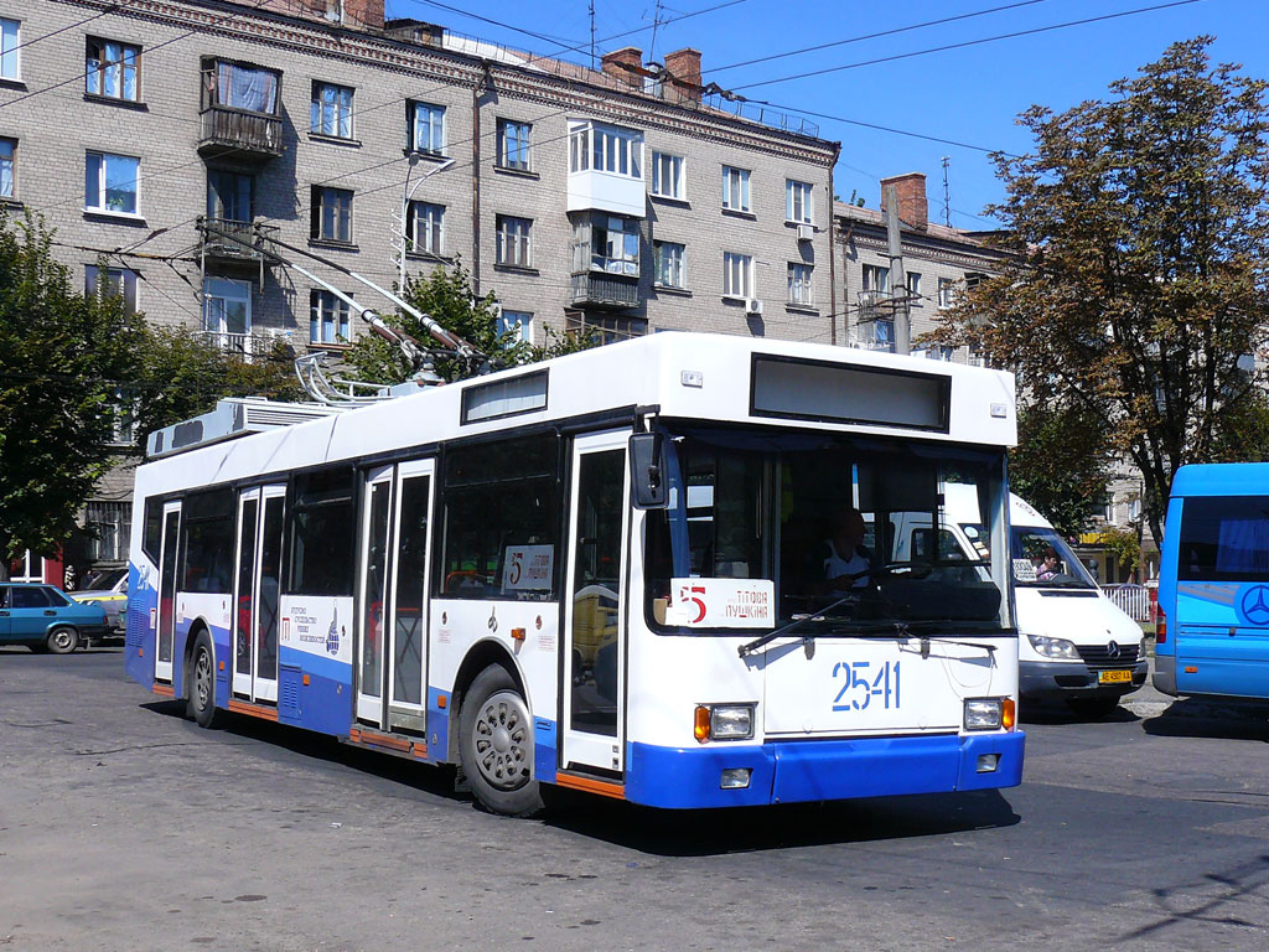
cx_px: 634
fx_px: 1320
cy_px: 476
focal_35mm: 36
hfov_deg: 51.4
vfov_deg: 39.7
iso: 100
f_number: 5
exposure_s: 1/500
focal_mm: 6
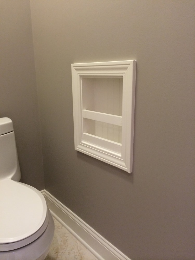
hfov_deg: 46.8
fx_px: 225
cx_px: 98
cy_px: 130
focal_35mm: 30
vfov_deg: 60.0
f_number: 2.2
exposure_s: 1/30
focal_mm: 4.12
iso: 160
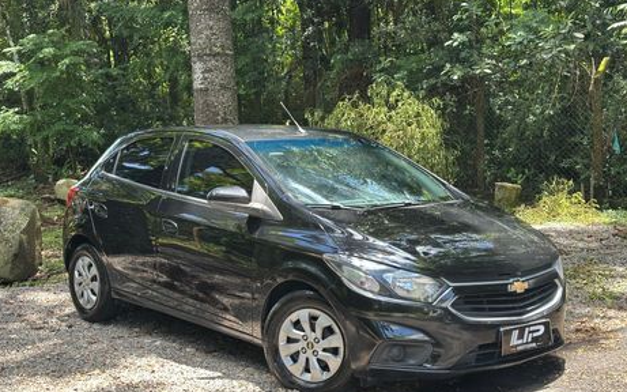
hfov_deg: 38.9
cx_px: 318
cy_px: 235
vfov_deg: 24.8
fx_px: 888
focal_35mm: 52
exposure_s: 1/265
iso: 64
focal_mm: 6.86
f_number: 1.78
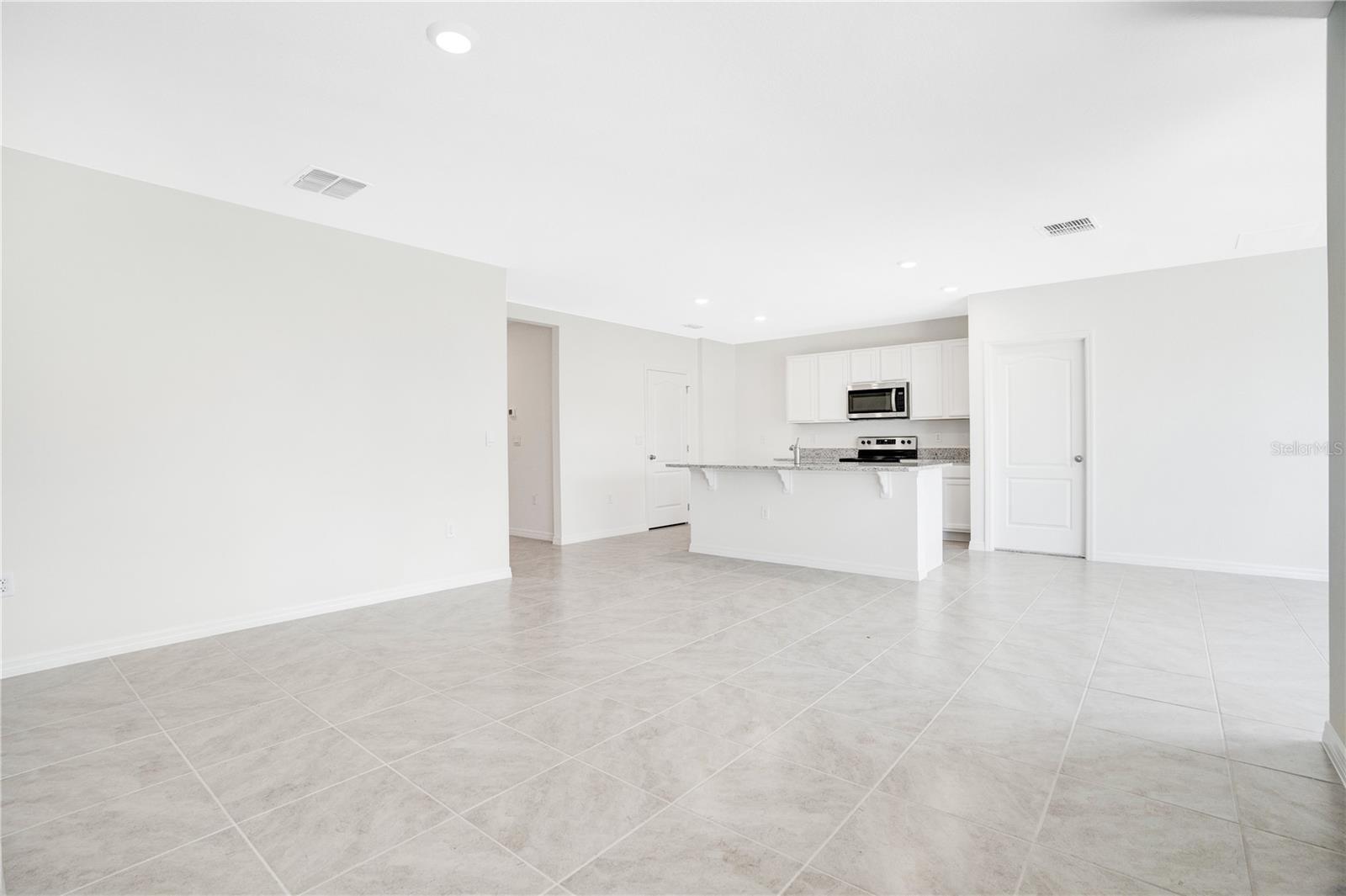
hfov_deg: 96.8
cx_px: 673
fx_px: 598
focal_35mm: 16
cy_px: 448
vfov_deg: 73.7
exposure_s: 1/60
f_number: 8
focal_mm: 16
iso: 500
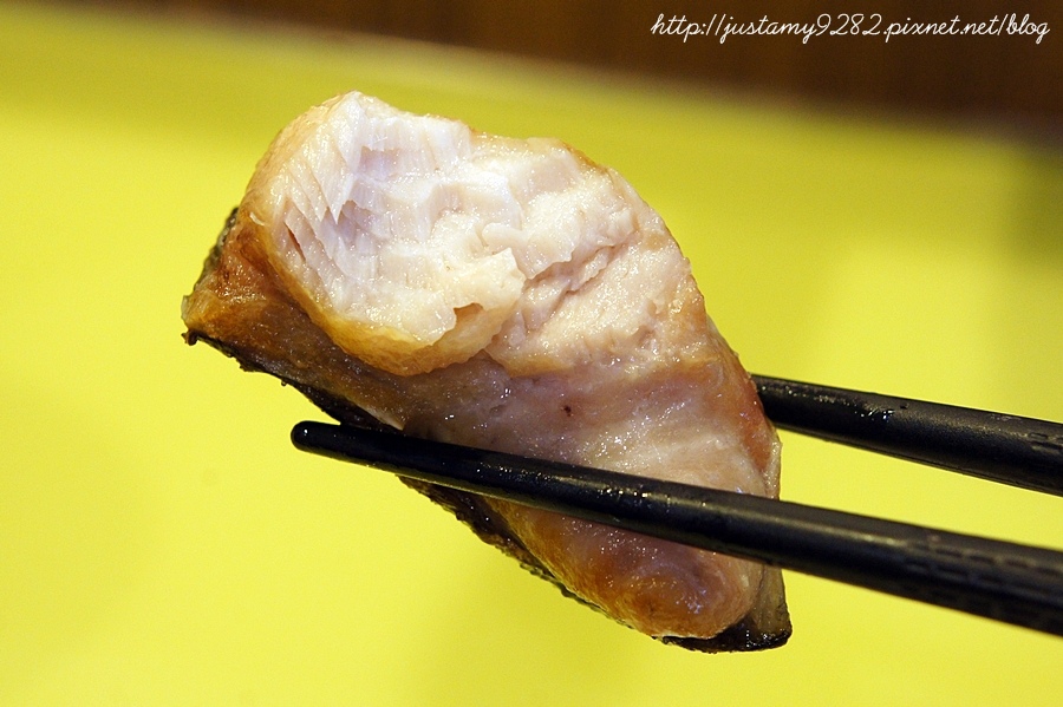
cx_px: 532
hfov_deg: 24.6
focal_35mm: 82
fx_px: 2435
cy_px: 354
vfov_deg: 16.5
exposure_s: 1/20
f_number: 8
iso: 1600
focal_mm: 55
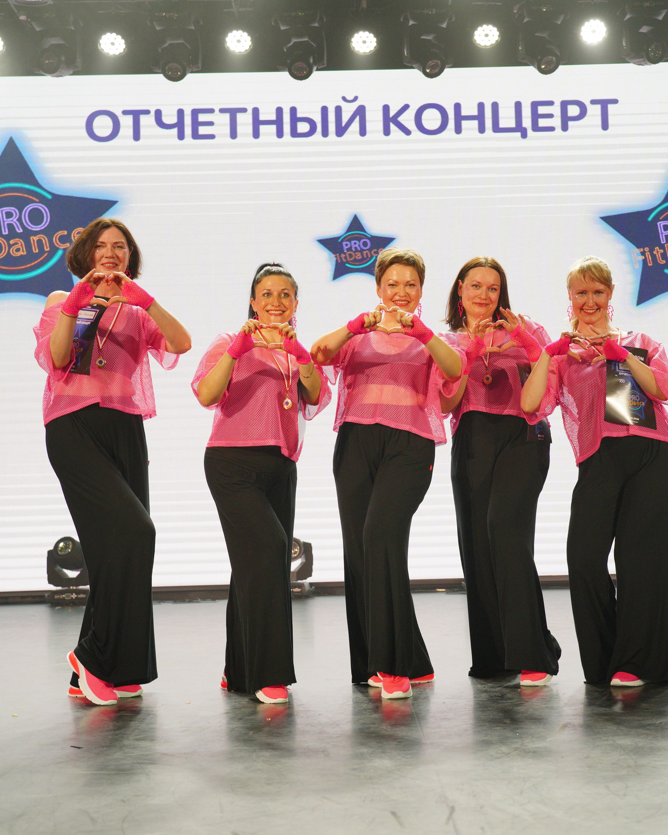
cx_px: 363
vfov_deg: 34.7
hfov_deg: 28.1
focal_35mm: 54
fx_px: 1334
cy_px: 416
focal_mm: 38
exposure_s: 1/200
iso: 1250
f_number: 3.5
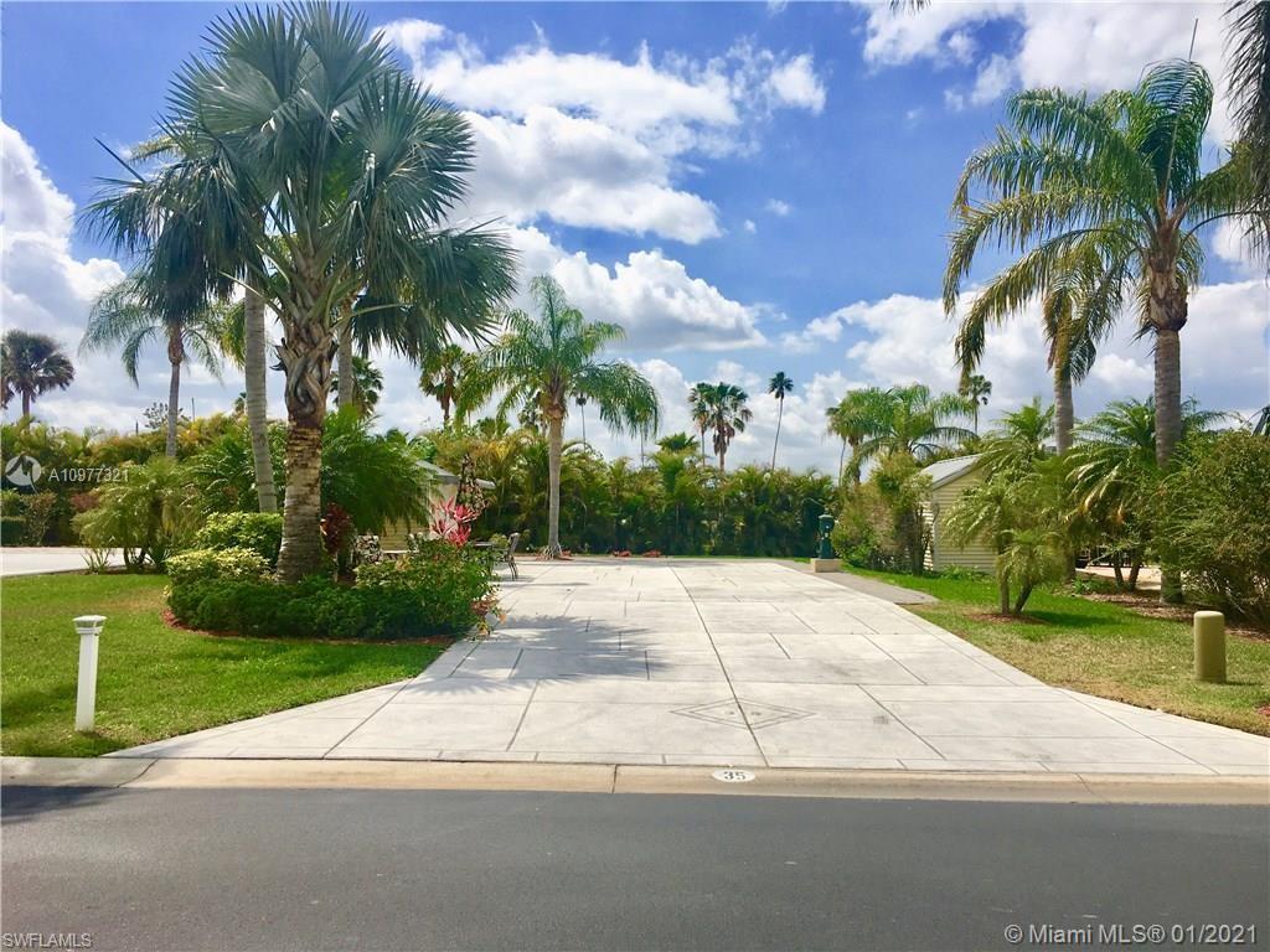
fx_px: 1064
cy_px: 476
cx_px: 635
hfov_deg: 61.7
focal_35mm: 29
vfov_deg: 48.2
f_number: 2.2
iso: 25
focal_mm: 4.15
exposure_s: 1/2747
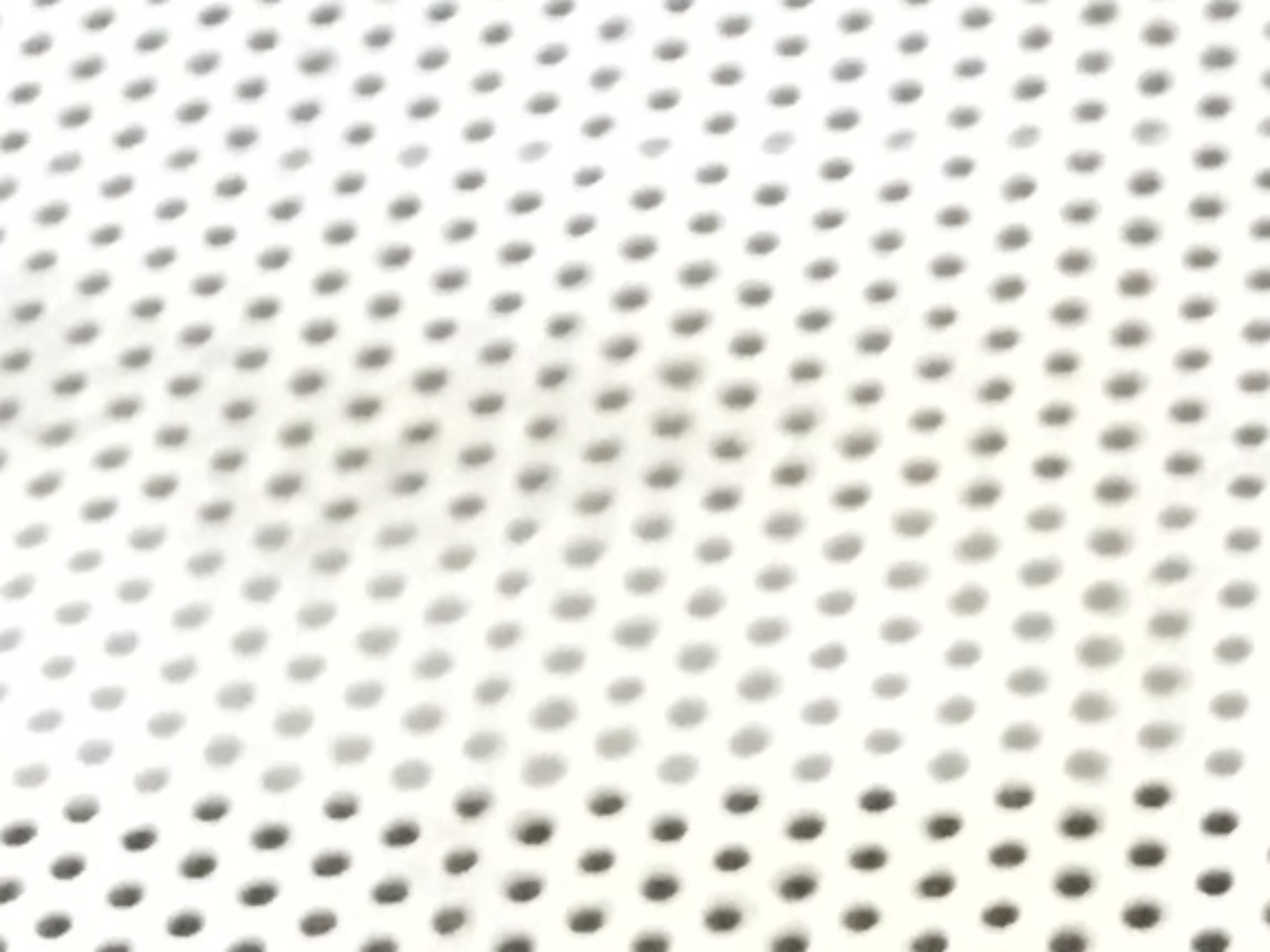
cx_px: 187
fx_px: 7448
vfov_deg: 7.2
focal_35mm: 203
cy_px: -392
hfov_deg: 9.7
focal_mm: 4.15
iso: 250
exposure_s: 1/4
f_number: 2.2
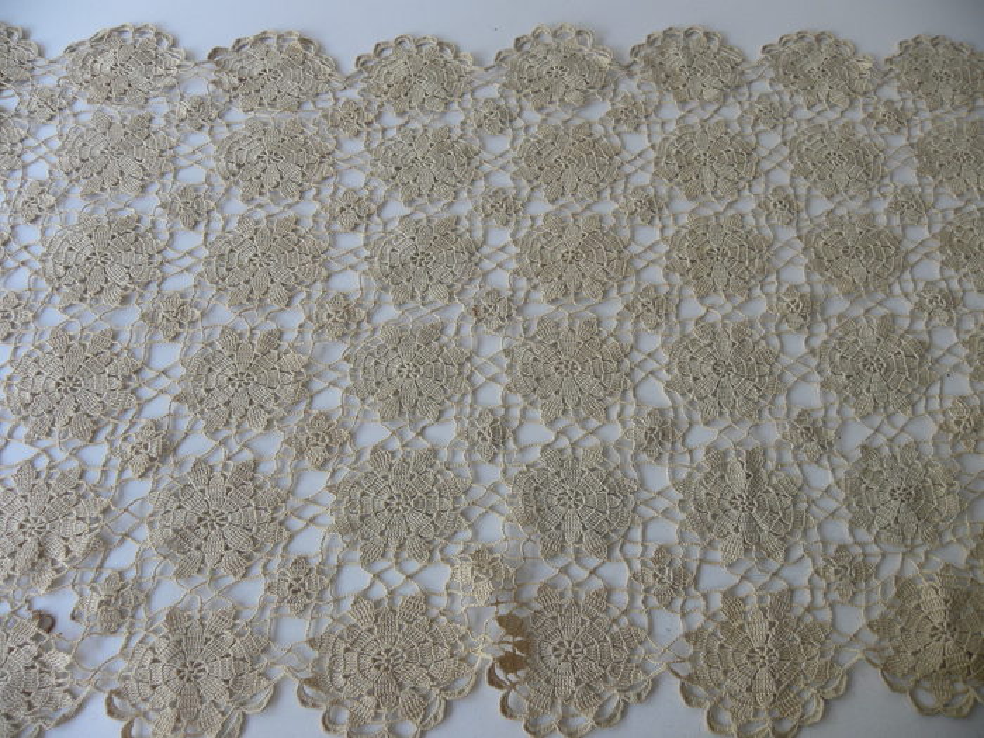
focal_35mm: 26
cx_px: 492
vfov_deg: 53.1
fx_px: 739
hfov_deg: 67.3
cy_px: 369
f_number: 2.8
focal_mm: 4.6
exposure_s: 1/76.1
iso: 68
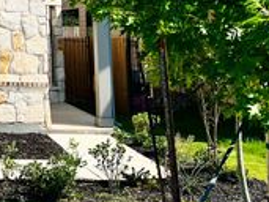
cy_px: -21
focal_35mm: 76
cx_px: -96
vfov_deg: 18.6
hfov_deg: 22.5
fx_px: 590
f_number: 1.5
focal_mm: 5.7
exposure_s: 1/6211
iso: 50
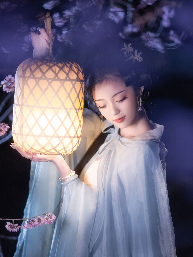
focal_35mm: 190
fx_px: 1413
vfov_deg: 10.4
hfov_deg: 7.8
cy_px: 135
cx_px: 96
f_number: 2.8
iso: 3200
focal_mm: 175
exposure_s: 1/200
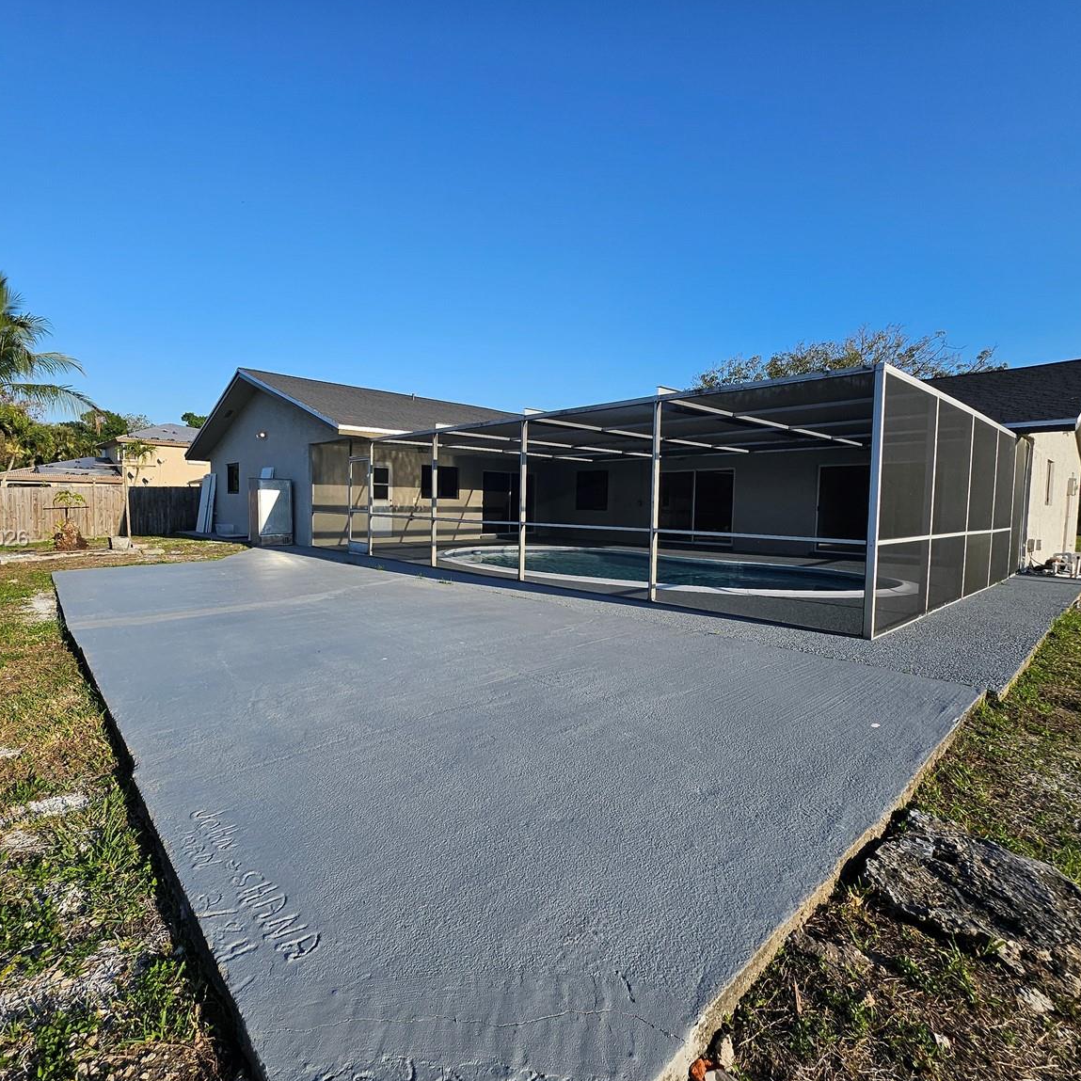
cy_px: 540
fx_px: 565
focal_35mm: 16
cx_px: 488
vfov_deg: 87.4
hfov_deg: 87.2
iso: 32
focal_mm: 1.74
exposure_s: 1/984
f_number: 2.2
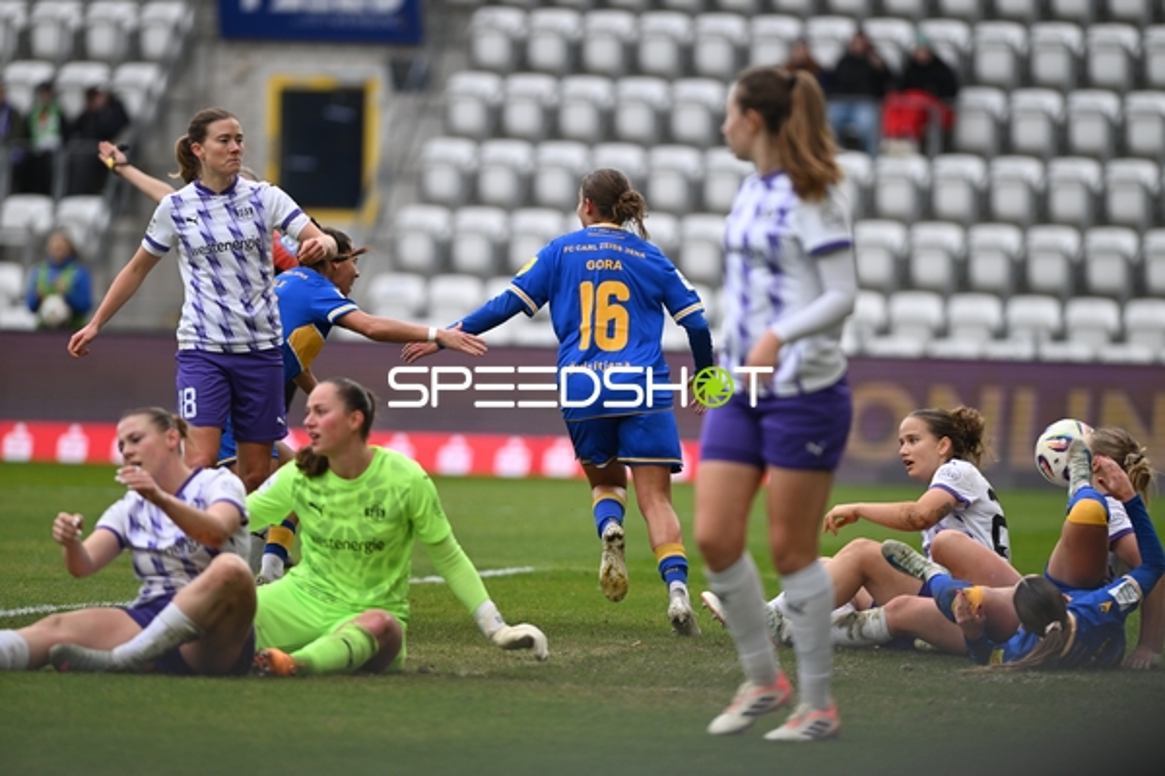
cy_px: 388
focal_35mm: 300
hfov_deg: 6.9
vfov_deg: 4.6
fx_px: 9708
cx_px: 582
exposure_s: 1/2000
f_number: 2.8
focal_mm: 300
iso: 800
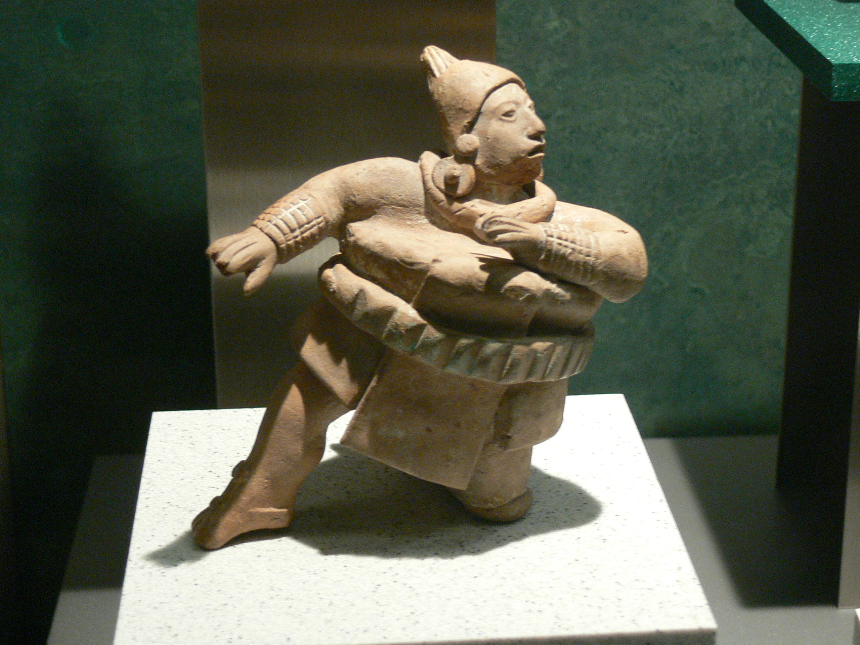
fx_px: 1913
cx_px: 430
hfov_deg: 25.3
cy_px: 322
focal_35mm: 77
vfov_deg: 19.1
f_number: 3.2
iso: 200
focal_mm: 13.5
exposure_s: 1/15
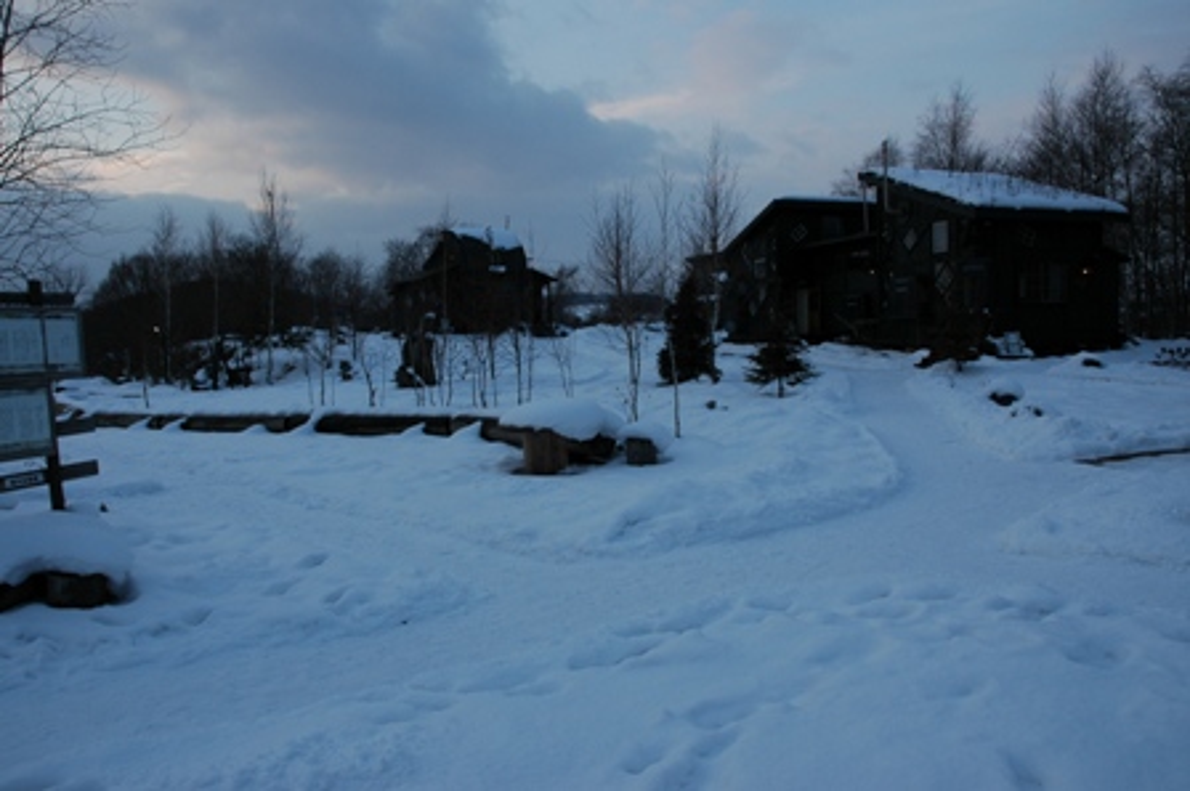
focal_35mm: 27
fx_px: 892
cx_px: 595
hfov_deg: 67.4
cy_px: 396
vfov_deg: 47.9
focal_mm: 18
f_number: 7.1
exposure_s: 1/200
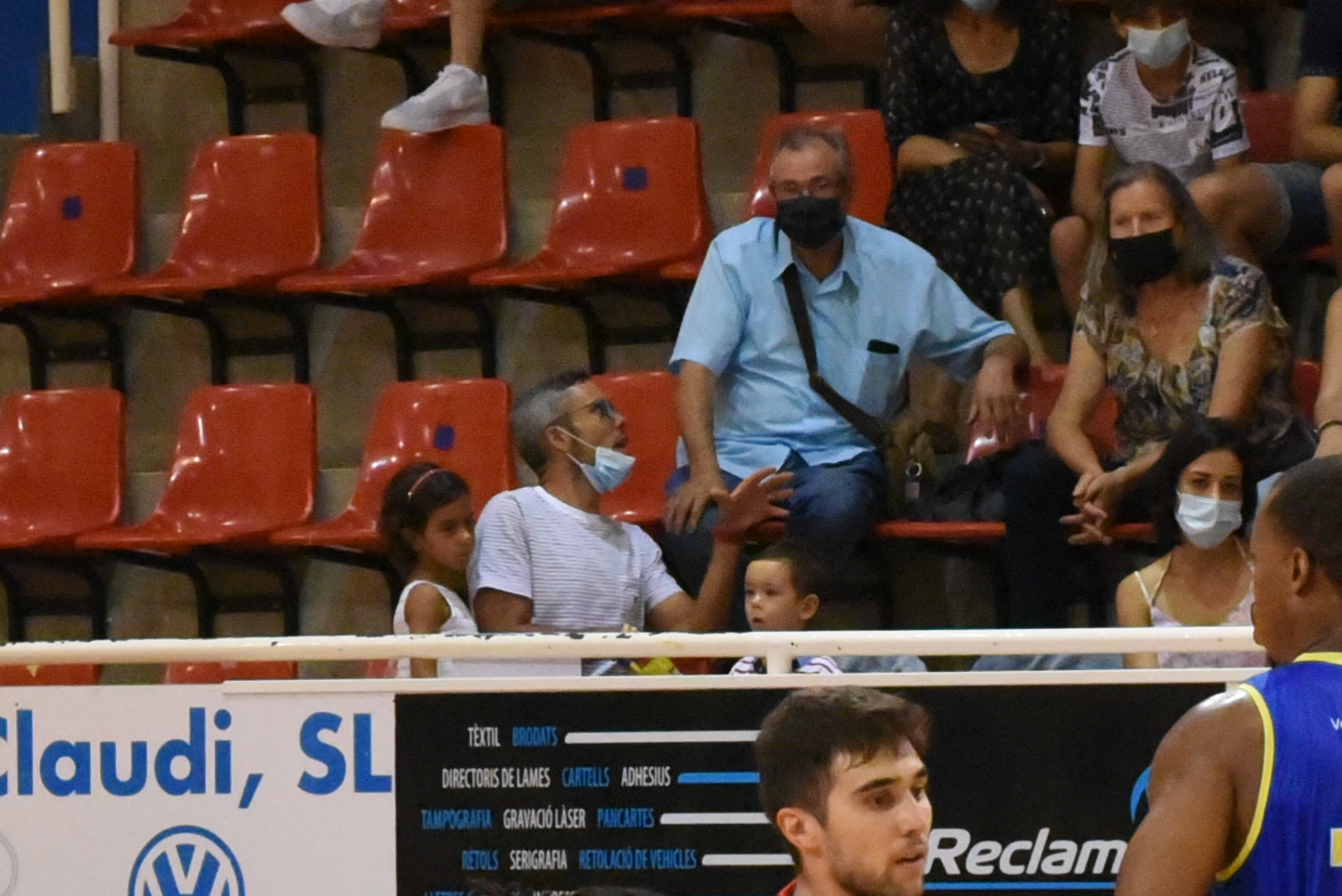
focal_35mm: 327
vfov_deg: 4.2
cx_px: 779
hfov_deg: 6.3
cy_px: 1297
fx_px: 12195
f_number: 7.1
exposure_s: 1/800
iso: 12800
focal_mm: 80
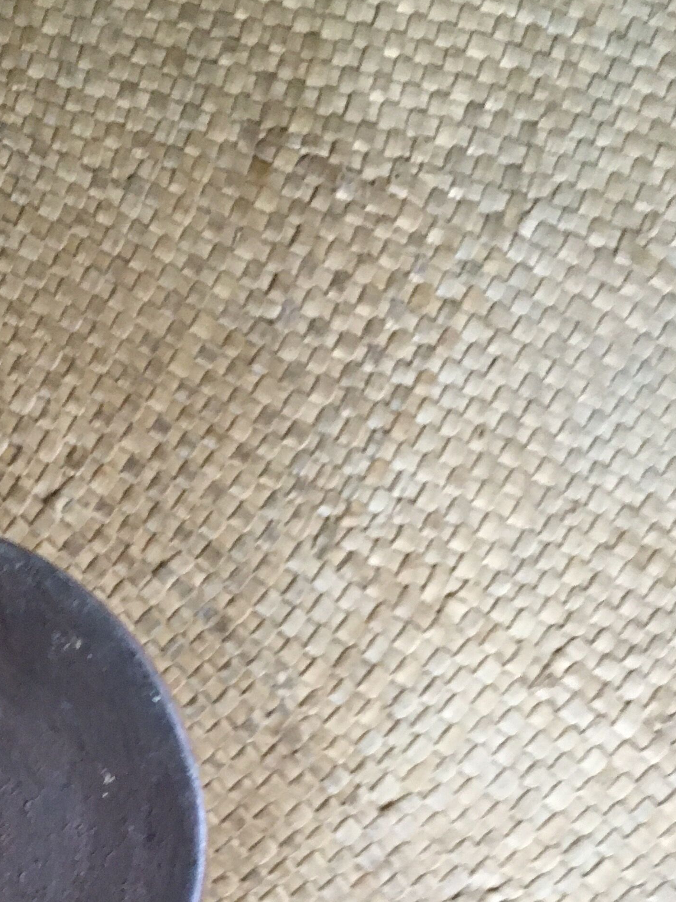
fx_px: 1615
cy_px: 746
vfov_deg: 30.3
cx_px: -29
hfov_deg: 22.6
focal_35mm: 62
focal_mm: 4.15
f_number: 2.2
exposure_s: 1/25
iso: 200
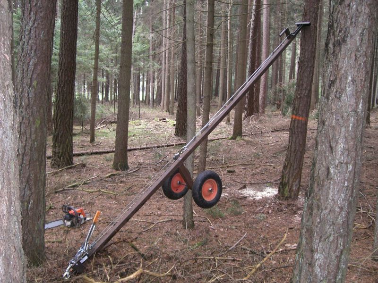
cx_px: 189
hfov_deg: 49.0
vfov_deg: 37.7
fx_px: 415
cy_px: 142
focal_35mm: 38
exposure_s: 1/60
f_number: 2.7
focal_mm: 6.2
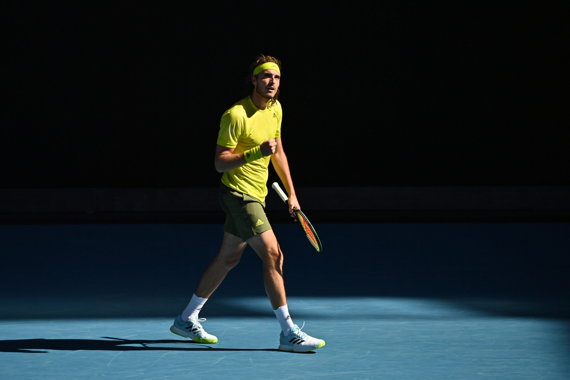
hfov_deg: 5.2
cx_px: 285
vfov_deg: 3.4
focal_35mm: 400
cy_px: 190
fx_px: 6333
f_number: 5.6
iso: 200
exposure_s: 1/2000
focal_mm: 400
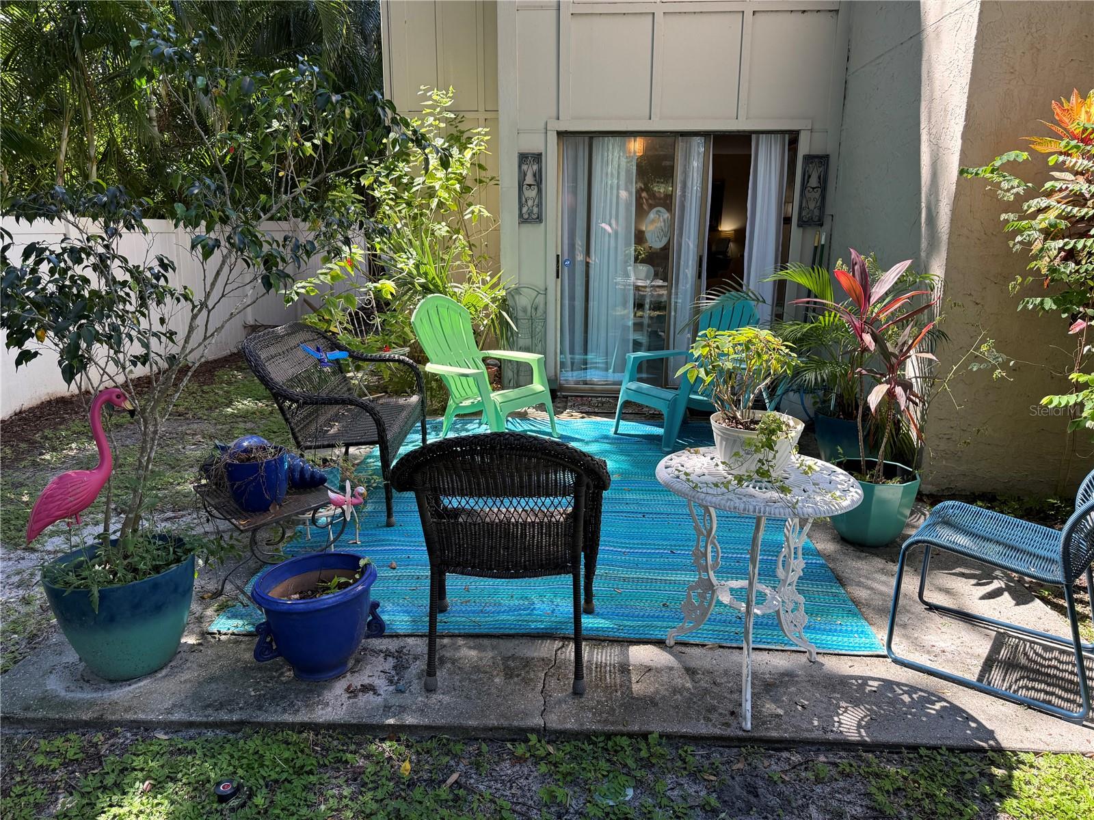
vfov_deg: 56.8
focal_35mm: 24
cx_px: 547
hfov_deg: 71.6
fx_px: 758
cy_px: 410
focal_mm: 6.76
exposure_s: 1/543
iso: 100
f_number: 1.78
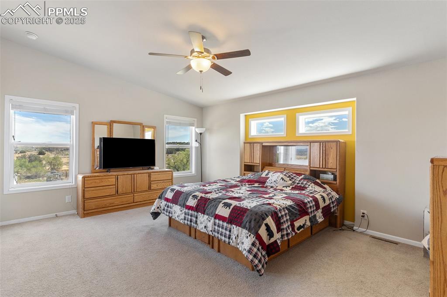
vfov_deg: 70.4
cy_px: 148
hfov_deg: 93.3
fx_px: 211
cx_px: 224
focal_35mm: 17
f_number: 8
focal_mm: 17
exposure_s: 1/8
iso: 400
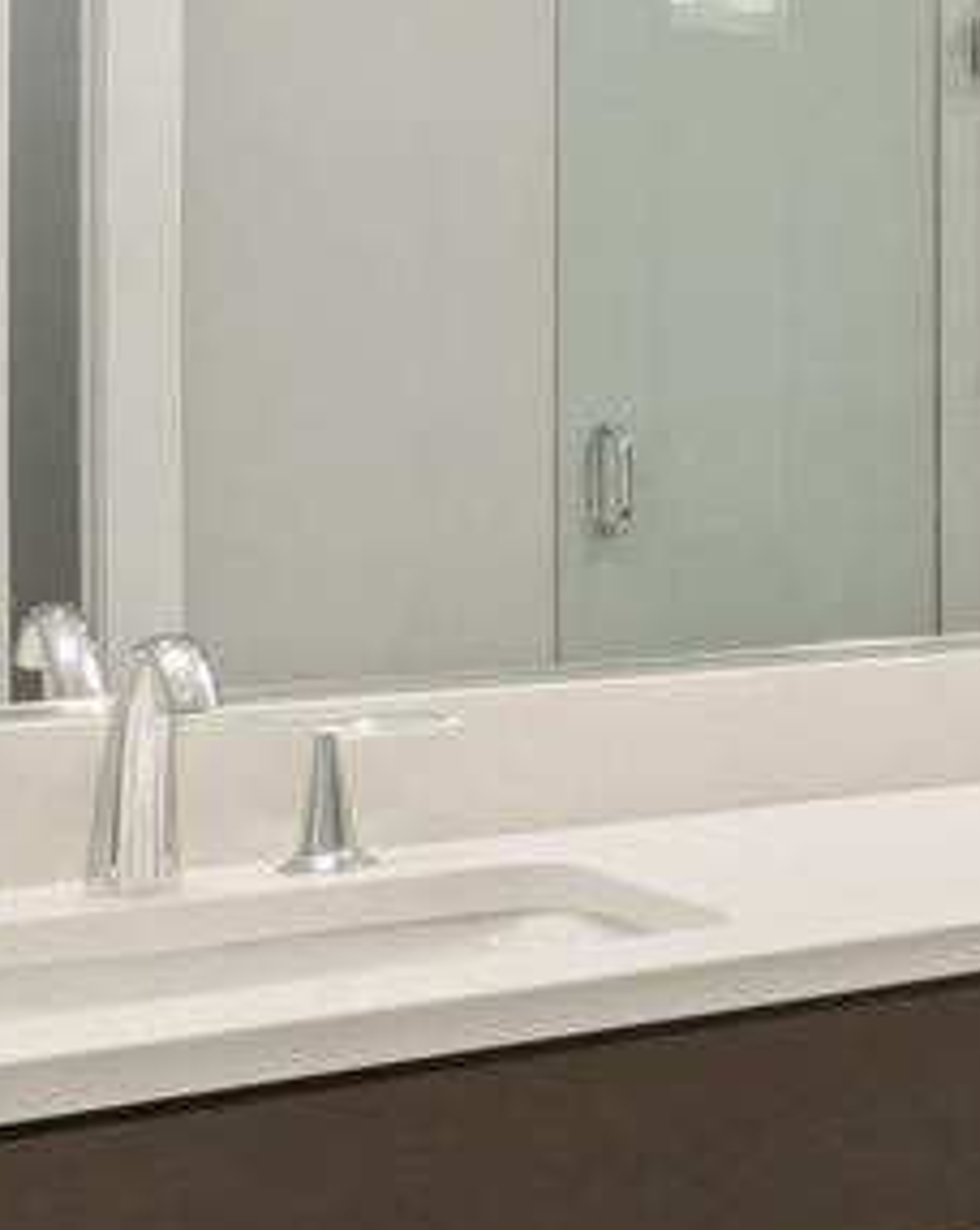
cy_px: 327
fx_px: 2580
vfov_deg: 26.5
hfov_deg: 14.7
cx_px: 2287
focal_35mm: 71
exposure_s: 1/13
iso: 100
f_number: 7.1
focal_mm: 10
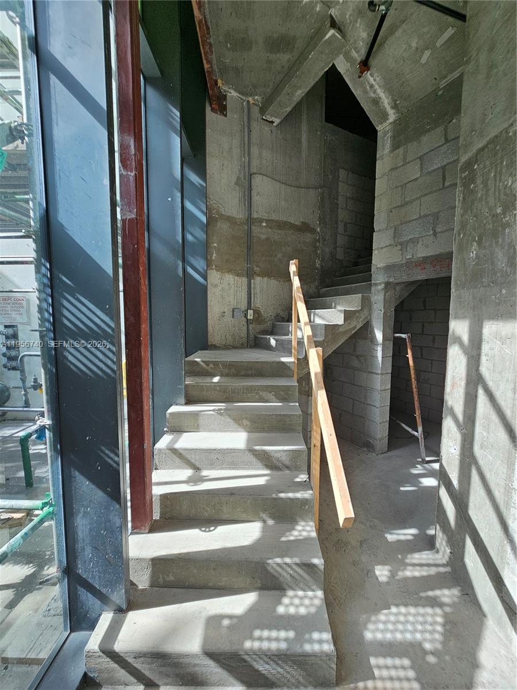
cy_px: 345
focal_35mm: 13
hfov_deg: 89.9
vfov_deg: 106.2
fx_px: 259
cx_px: 258
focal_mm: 2.2
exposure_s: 1/406
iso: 50
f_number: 2.2
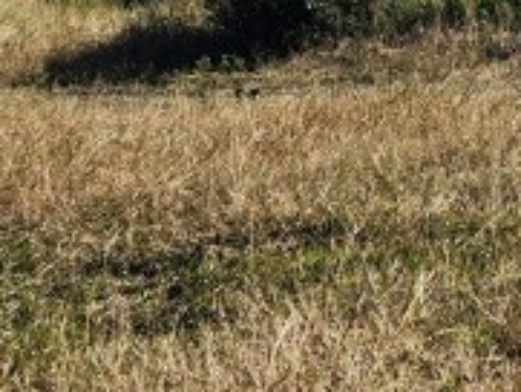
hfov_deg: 14.1
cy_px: -124
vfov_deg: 11.1
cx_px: 800
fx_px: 1958
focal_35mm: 130
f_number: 1.8
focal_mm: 5.4
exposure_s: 1/1789
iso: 20
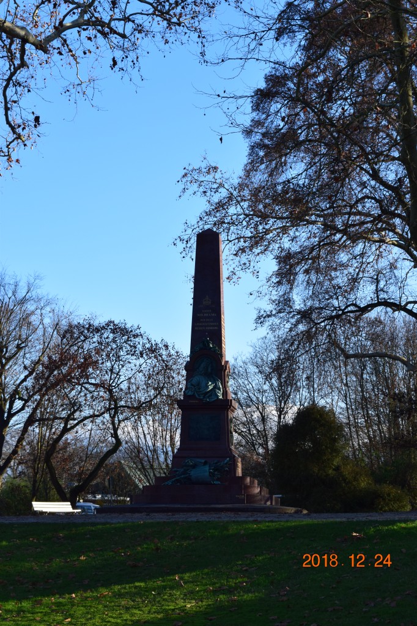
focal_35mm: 78
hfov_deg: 17.5
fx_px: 1356
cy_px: 313
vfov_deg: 26.0
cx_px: 208
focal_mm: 52
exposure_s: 1/320
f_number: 10
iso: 400
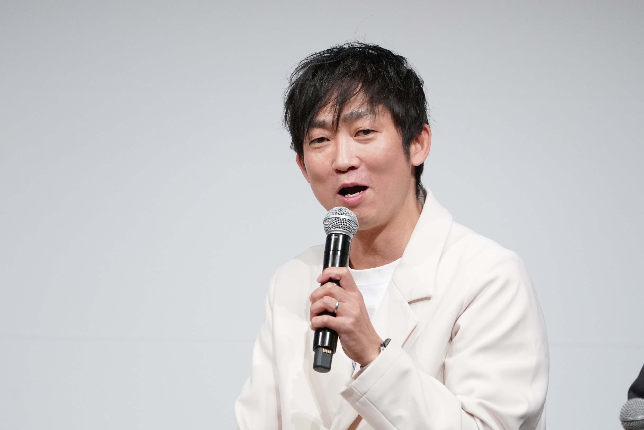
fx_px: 10732
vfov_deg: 2.3
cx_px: 322
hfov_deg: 3.4
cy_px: 215
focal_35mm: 600
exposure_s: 1/320
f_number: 6.3
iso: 5000
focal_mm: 400
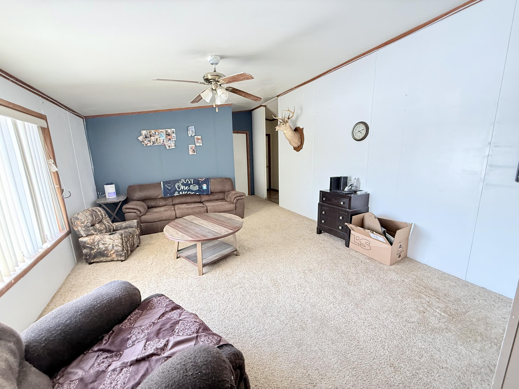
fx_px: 210
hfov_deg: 102.1
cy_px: 194
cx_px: 260
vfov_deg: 85.7
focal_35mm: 14
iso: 400
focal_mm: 2.22
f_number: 2.2
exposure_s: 1/60
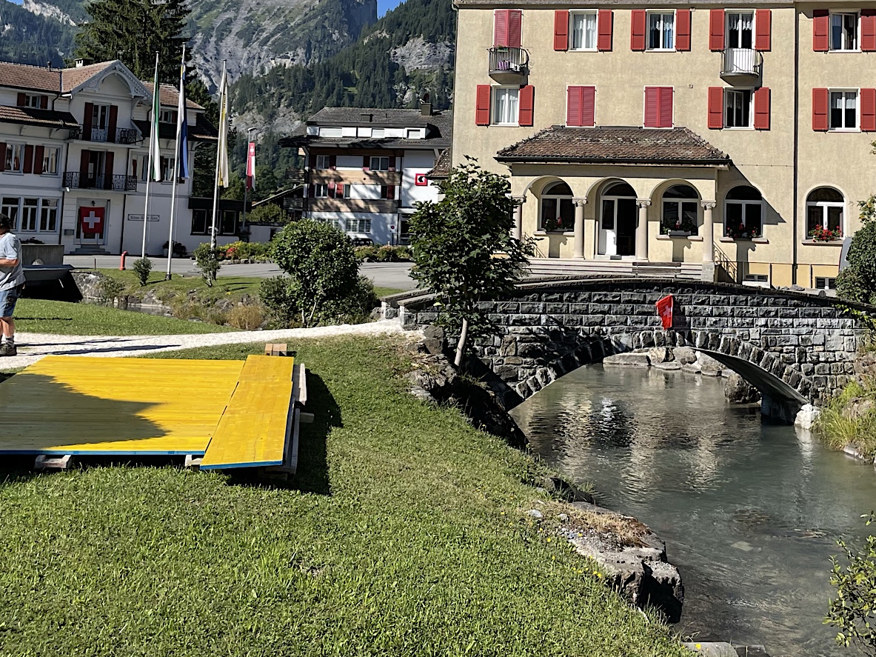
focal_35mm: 45
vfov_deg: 31.2
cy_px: 115
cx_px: 558
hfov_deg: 41.7
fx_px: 1139
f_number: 1.6
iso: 32
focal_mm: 4.2
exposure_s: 1/2959
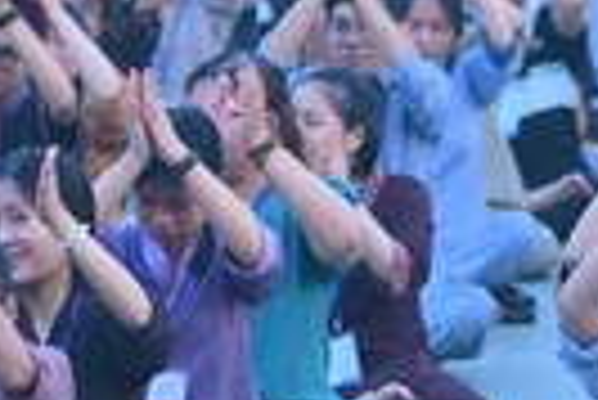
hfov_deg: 4.9
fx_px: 6884
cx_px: -499
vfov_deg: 3.3
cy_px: -254
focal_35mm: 414
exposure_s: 1/125
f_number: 2.5
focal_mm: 85
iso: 100
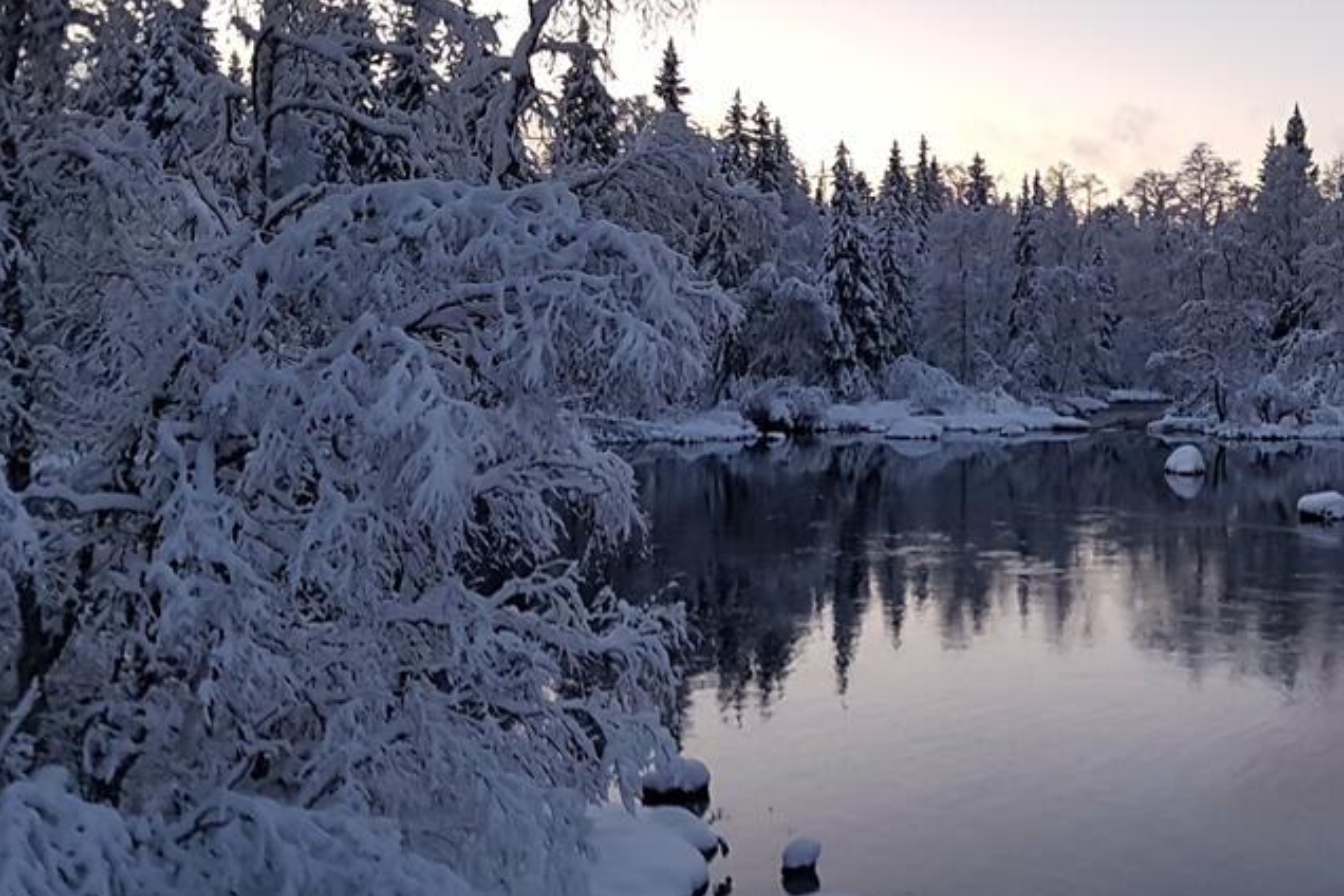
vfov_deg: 26.5
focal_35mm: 51
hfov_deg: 36.6
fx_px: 1904
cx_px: 1194
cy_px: 406
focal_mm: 4.2
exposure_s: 1/100
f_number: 1.7
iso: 80
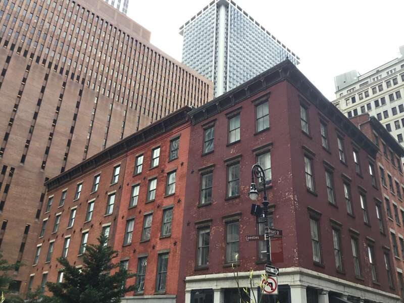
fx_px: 362
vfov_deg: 45.4
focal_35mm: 31
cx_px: 202
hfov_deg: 58.4
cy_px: 152
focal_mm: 3.3
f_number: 2.4
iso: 25
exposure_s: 1/176
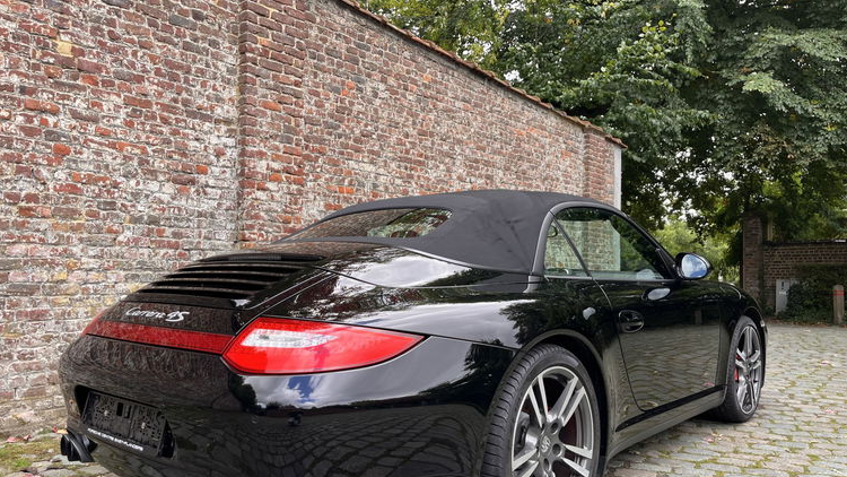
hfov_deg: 66.1
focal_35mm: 29
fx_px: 651
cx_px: 429
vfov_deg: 40.1
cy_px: 270
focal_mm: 5.1
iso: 40
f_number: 1.6
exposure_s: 1/225
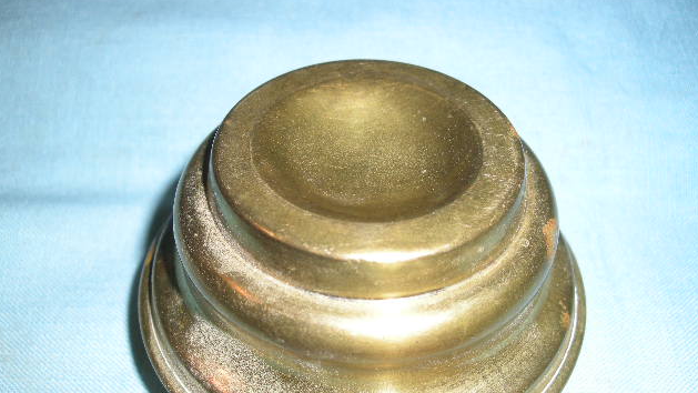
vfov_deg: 28.9
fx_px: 759
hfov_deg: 49.4
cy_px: 251
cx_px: 347
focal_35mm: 41
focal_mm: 7.9
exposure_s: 1/60
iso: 64
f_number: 8
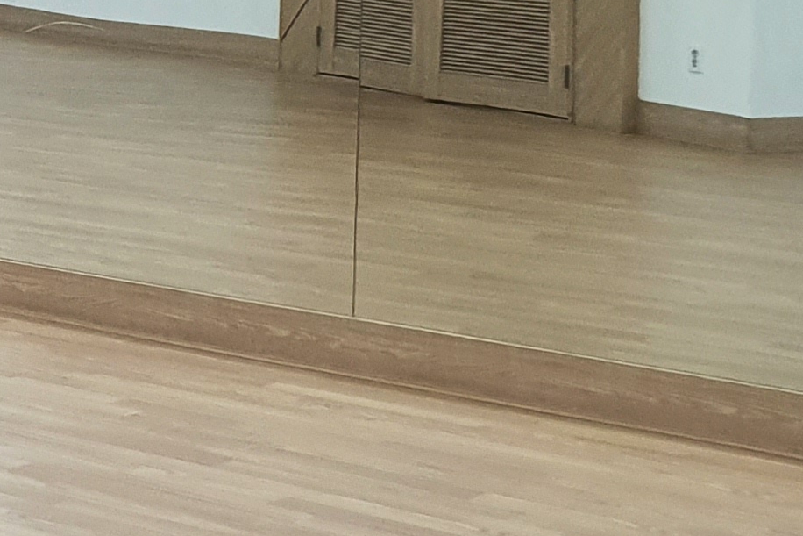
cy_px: -24
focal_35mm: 119
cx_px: -582
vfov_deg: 11.4
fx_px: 2655
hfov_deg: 15.2
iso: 125
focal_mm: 4.32
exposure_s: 1/120
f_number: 2.4
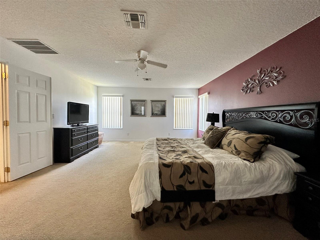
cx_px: 160
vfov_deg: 85.7
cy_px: 120
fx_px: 129
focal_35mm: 14
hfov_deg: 102.1
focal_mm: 2.22
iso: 200
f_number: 2.2
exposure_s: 1/120
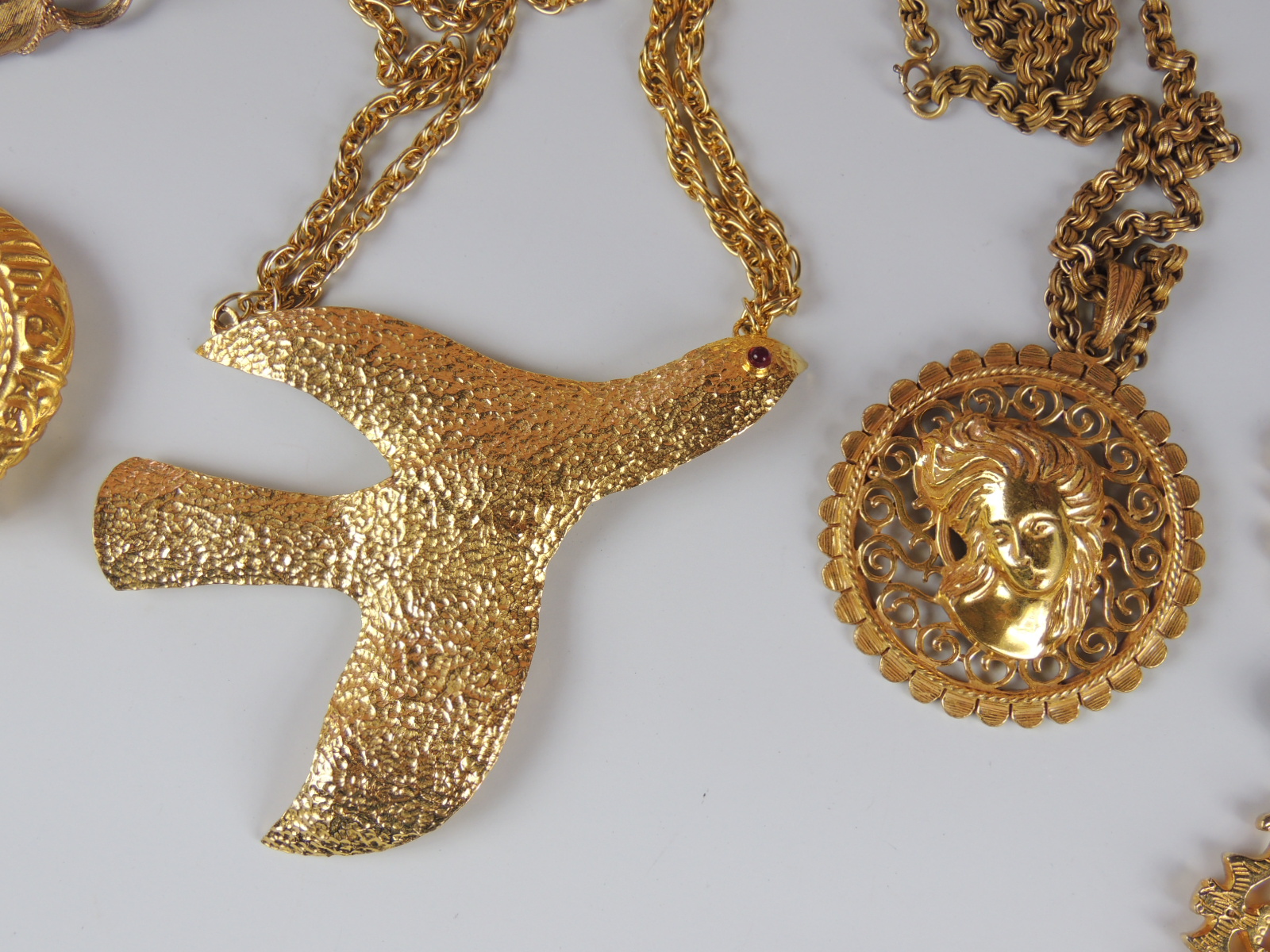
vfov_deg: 30.9
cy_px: 476
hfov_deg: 40.4
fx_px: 1724
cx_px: 635
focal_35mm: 47
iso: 100
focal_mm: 8.3
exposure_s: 1/100
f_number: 3.5
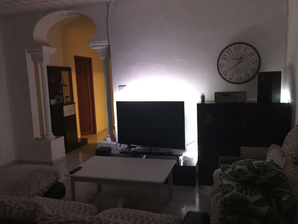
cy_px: 112
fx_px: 250
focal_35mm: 29
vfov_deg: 48.2
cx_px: 149
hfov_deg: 61.7
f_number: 2.2
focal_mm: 4.15
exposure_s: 1/8
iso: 200
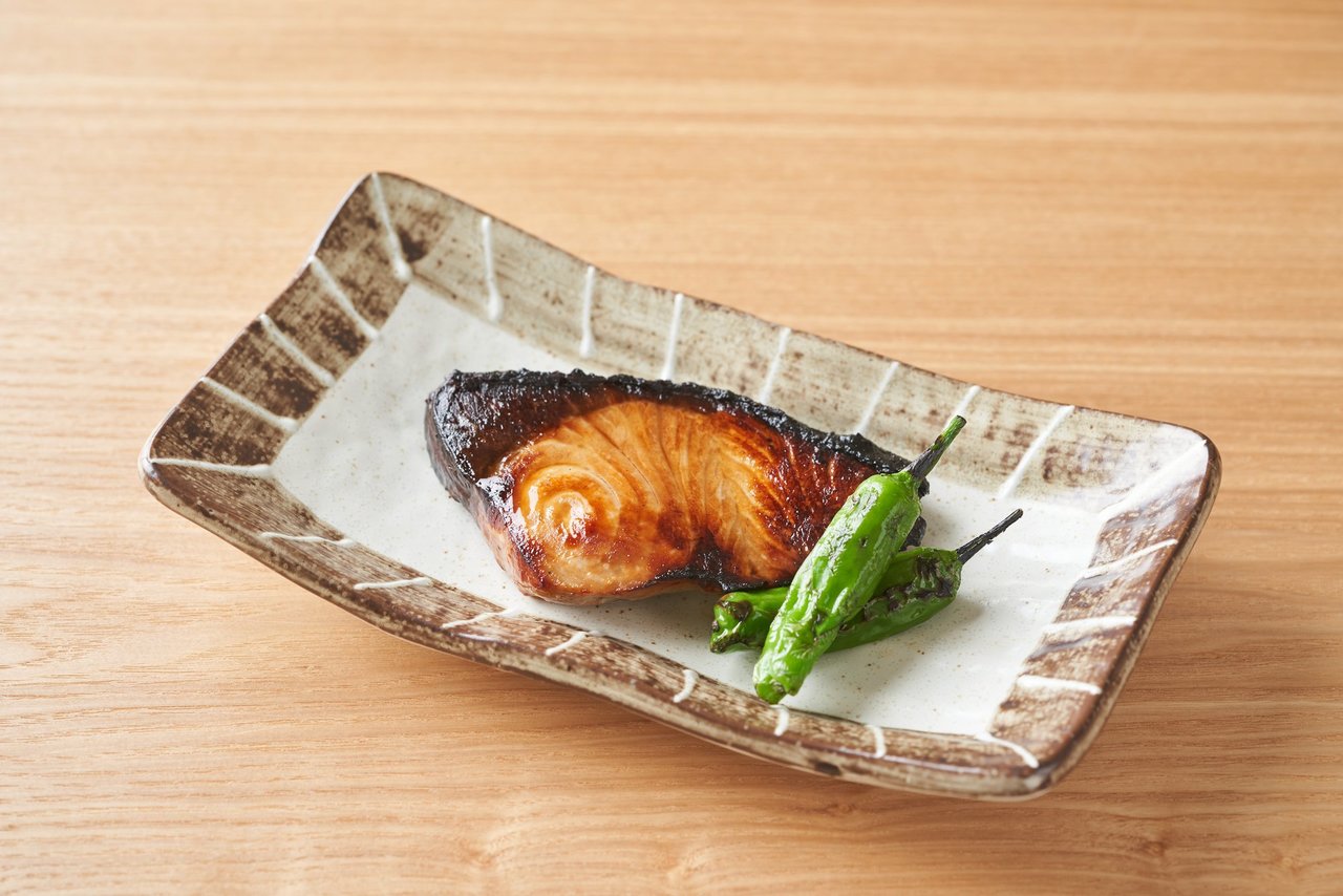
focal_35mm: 90
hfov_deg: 22.6
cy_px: 448
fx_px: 3358
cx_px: 672
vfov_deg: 15.2
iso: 100
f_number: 5.6
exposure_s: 1/125
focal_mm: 90
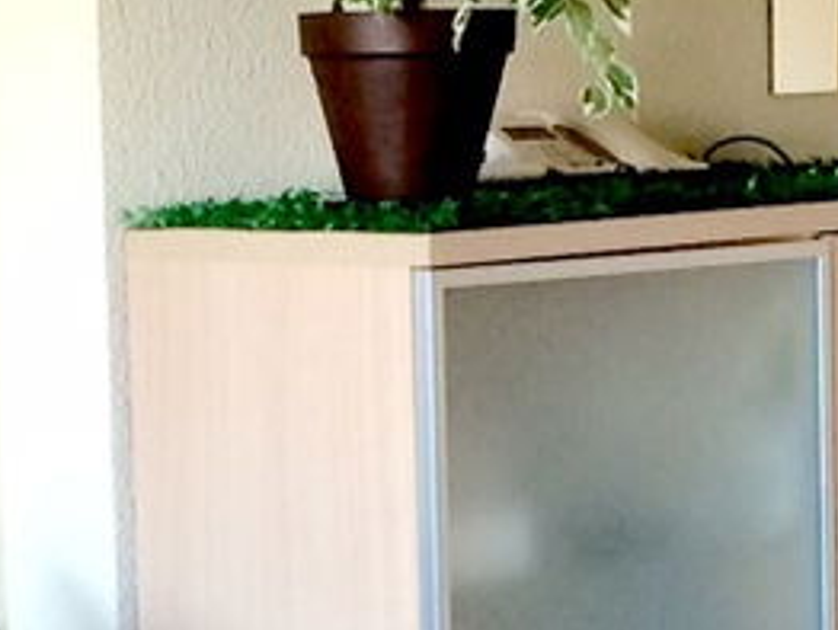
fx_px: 4289
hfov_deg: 11.2
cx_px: 358
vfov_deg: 8.4
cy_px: 585
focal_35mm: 177
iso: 50
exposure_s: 1/33
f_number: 2.2
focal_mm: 4.15
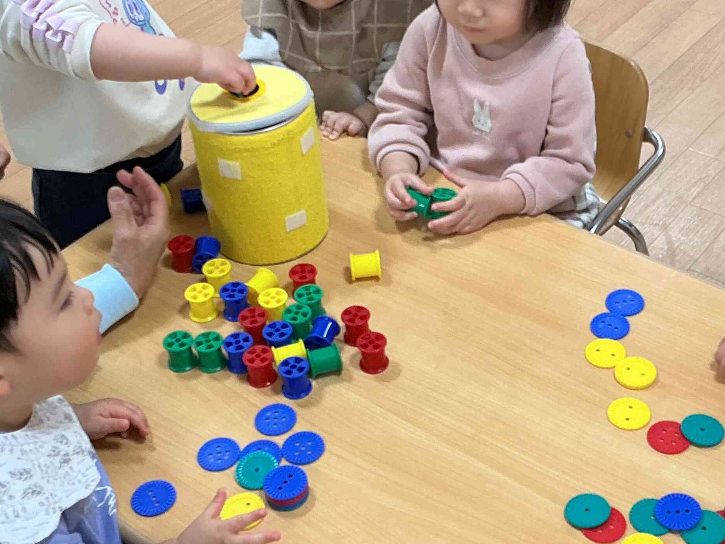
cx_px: 436
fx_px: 1319
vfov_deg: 23.3
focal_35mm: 63
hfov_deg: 30.6
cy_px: 267
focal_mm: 3
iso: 50
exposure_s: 1/60
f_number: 1.8
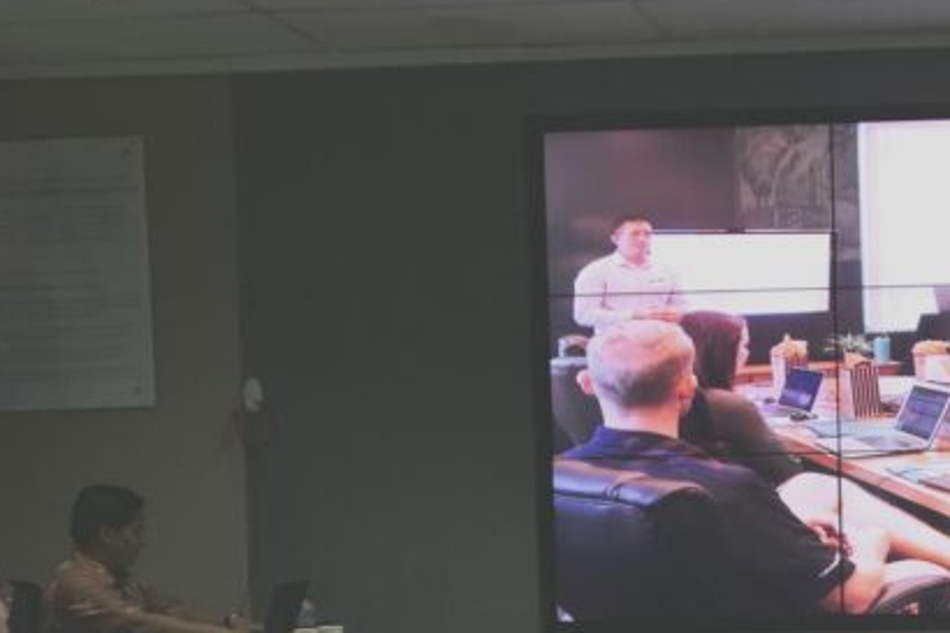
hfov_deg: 27.2
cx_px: 955
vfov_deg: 19.3
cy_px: 500
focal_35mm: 70
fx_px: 1846
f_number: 2.5
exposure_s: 1/100
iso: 125
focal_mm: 10.2
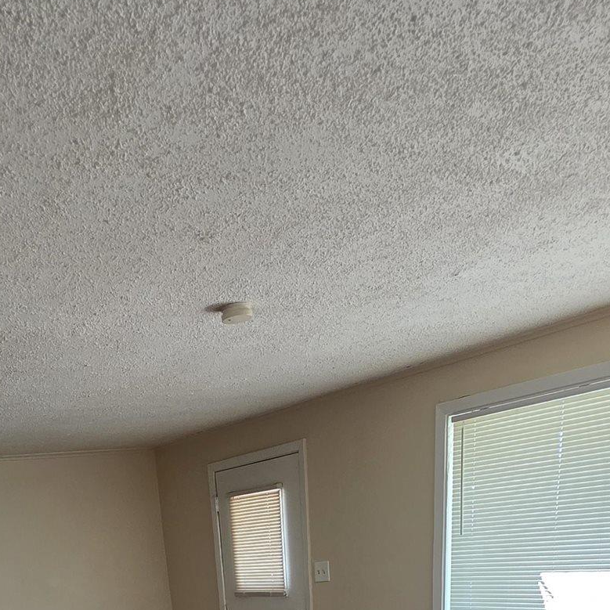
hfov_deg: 47.5
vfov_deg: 34.0
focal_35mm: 34
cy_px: 803
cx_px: 196
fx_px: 678
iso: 200
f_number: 1.9
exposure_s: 1/120
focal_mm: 2.2
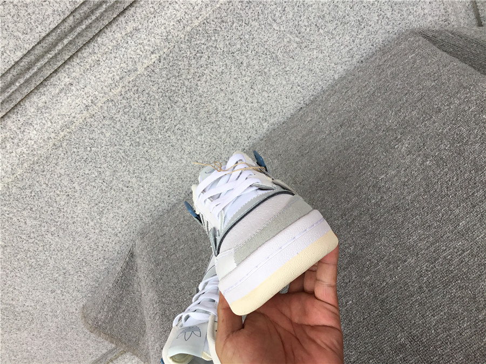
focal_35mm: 31
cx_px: 243
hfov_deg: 58.4
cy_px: 182
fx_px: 435
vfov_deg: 45.4
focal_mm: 3.3
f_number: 2.4
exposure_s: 1/150
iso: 25
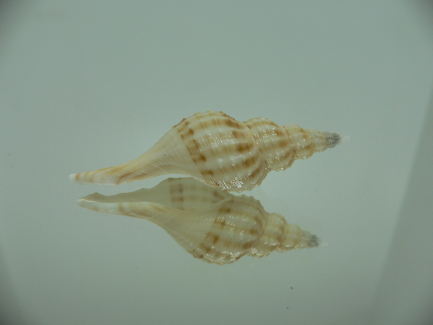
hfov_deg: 52.6
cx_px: 216
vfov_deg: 40.7
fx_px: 438
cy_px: 162
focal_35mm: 35
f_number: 2.8
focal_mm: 4.6
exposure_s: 1/60
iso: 100
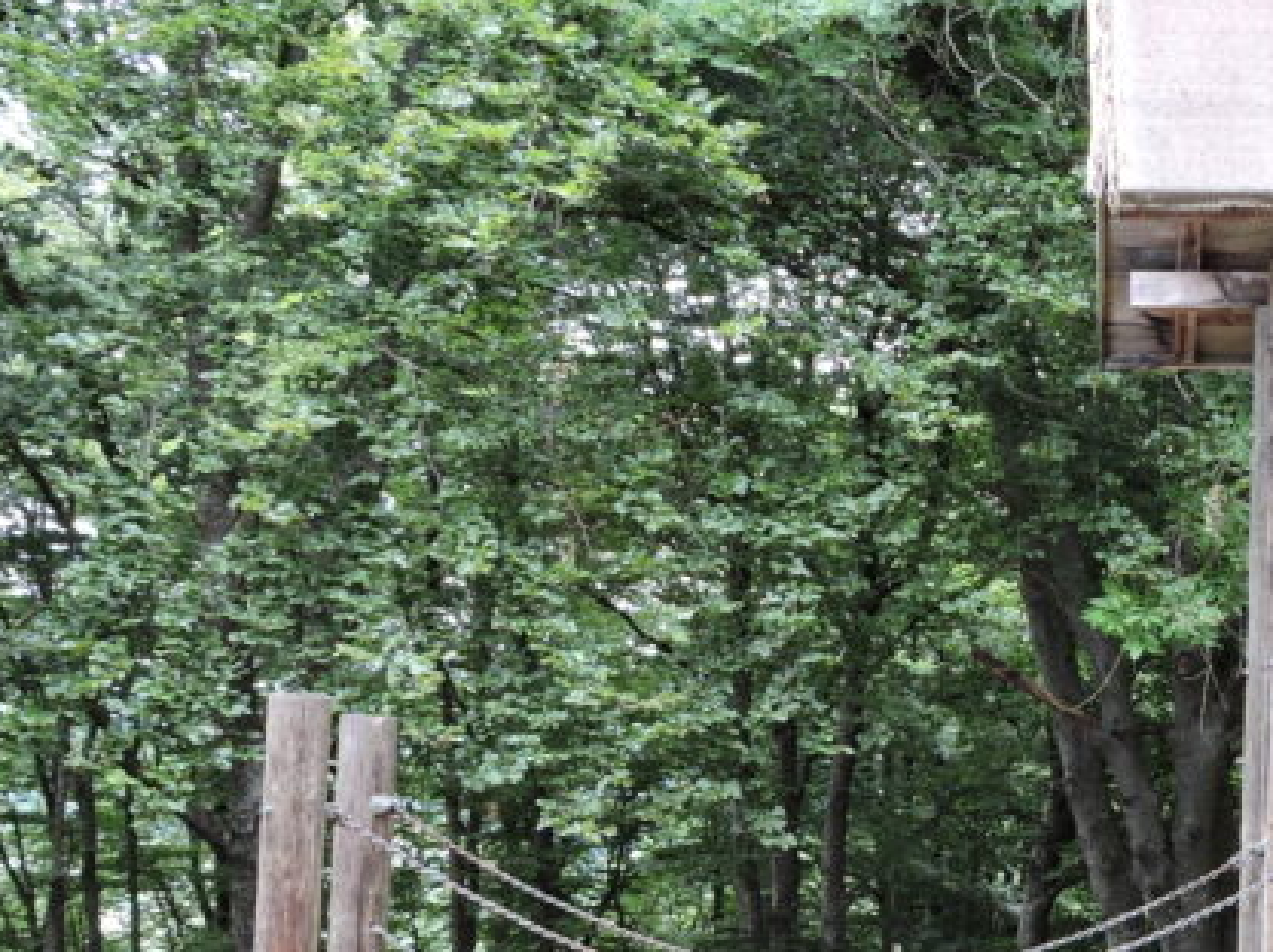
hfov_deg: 31.2
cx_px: 1151
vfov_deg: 24.2
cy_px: 815
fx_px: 2168
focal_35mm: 59
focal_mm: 4.3
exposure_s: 1/30
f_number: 3.3
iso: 100
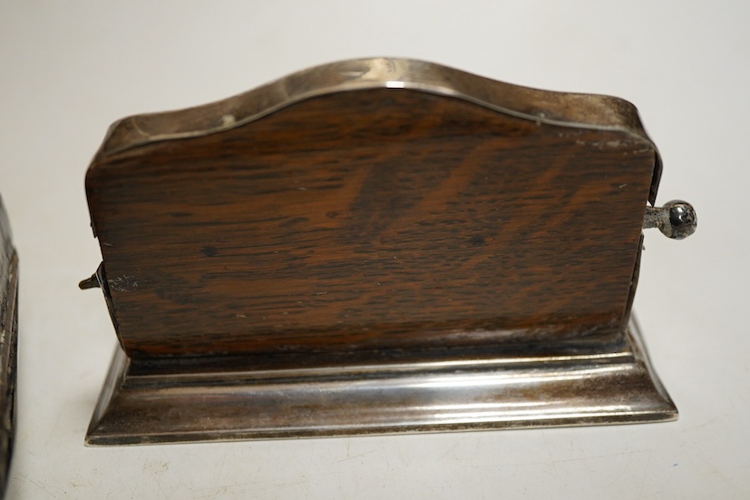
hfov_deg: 40.4
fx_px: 1021
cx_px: 370
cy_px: 239
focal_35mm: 49
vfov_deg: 27.5
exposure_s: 1/125
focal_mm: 30
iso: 1250
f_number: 3.5
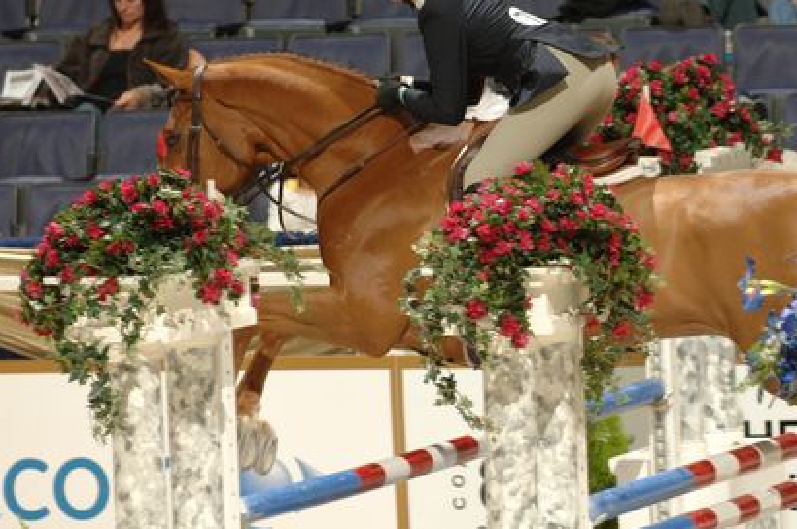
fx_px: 10345
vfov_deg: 2.9
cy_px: 240
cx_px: 612
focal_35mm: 468
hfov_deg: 4.4
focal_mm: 200
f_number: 4.5
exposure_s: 1/250
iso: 200
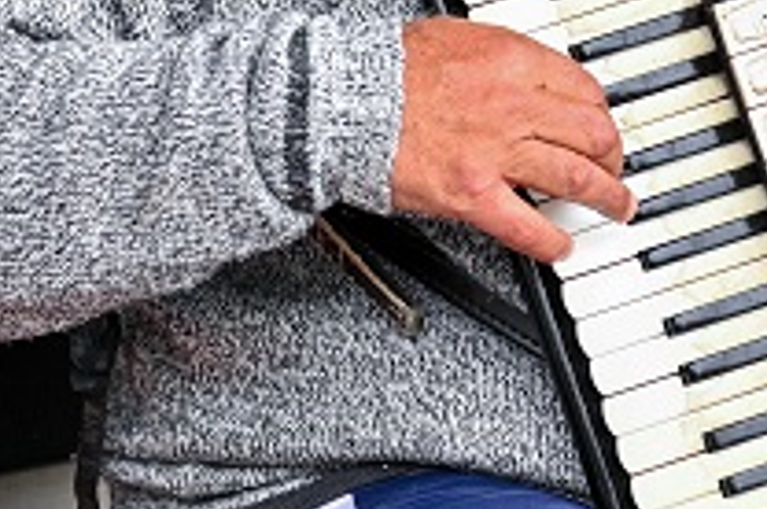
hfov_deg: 5.1
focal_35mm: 404
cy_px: -203
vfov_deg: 3.4
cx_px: 631
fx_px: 8594
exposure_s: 1/1600
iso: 640
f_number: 2.8
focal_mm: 105
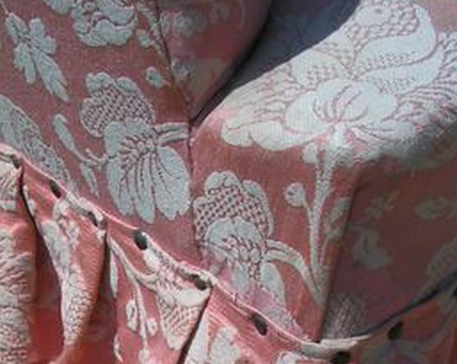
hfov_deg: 21.2
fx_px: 1202
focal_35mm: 89
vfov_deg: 16.8
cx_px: 78
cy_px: 385
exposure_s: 1/1250
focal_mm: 6
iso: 64
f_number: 3.2
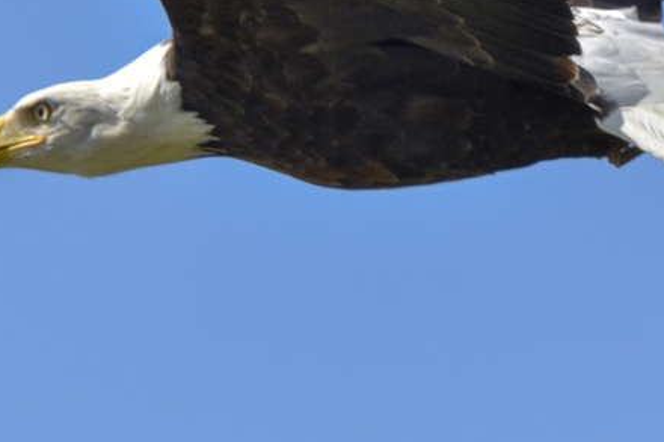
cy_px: -63
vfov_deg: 0.4
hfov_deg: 0.6
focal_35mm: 3332
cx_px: 208
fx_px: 61431
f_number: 10
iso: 560
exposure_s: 1/1250
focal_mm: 600
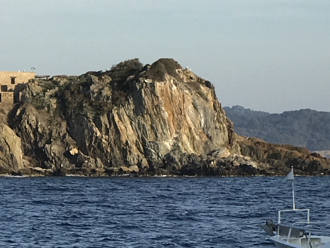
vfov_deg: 6.0
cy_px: 106
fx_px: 2346
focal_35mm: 246
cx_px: 488
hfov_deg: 7.9
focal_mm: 6.6
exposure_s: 1/725
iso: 20
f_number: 2.8
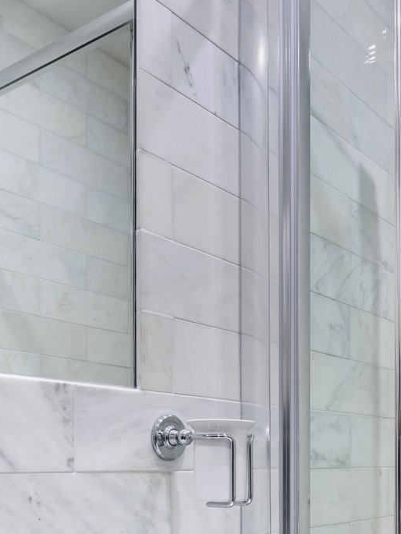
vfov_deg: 40.3
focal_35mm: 46
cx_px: 240
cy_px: 387
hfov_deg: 31.4
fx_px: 710
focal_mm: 16
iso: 200
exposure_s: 1/10
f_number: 8
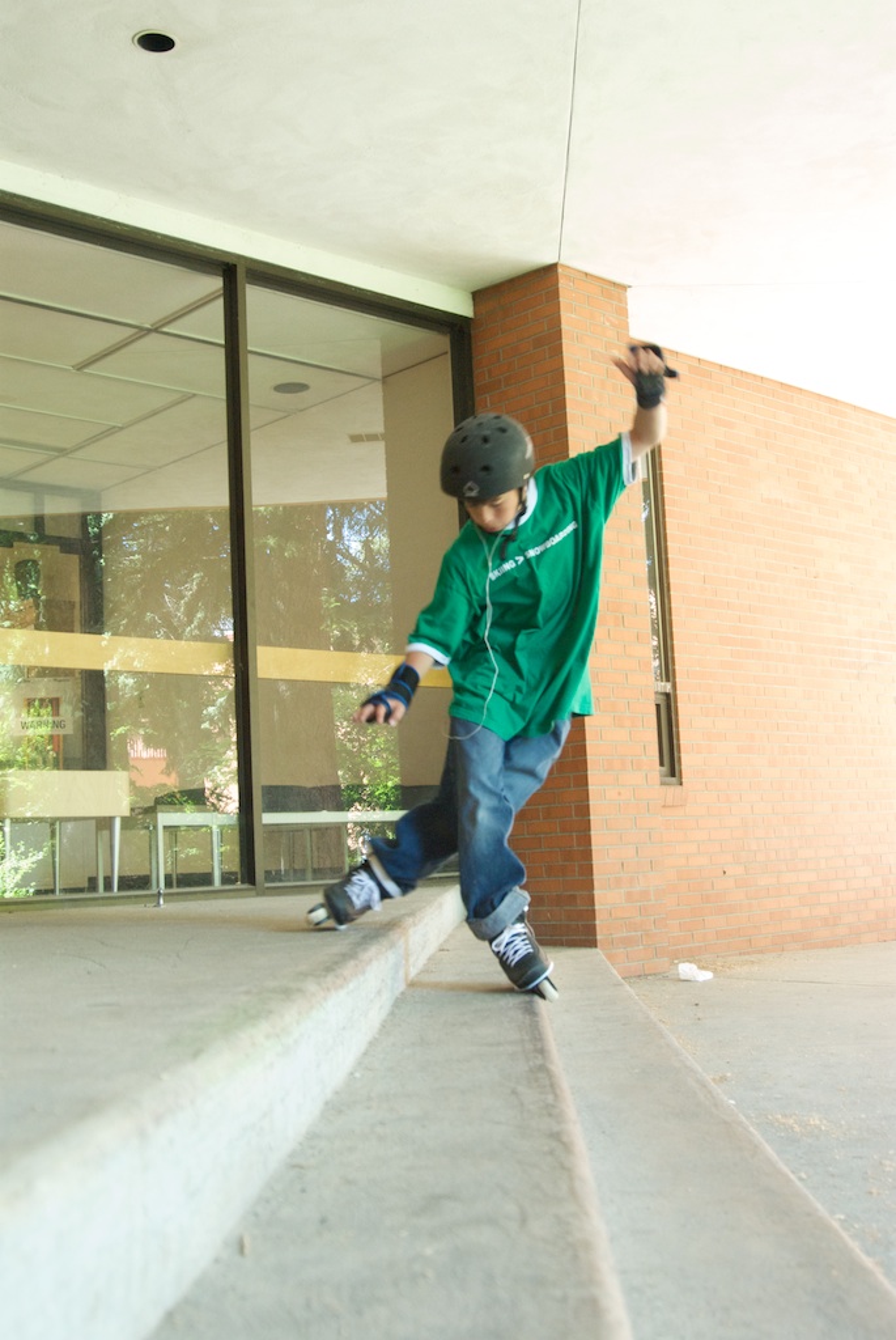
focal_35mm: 42
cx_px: 448
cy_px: 670
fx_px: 1564
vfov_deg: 46.4
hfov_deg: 32.0
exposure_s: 1/40
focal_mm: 28
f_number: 5
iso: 1000
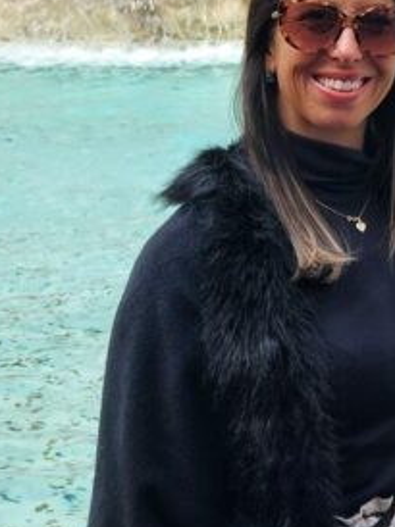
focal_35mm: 86
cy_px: -92
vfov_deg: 21.3
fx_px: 1310
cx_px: 441
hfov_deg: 16.6
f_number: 1.8
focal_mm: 5.4
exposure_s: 1/250
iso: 25
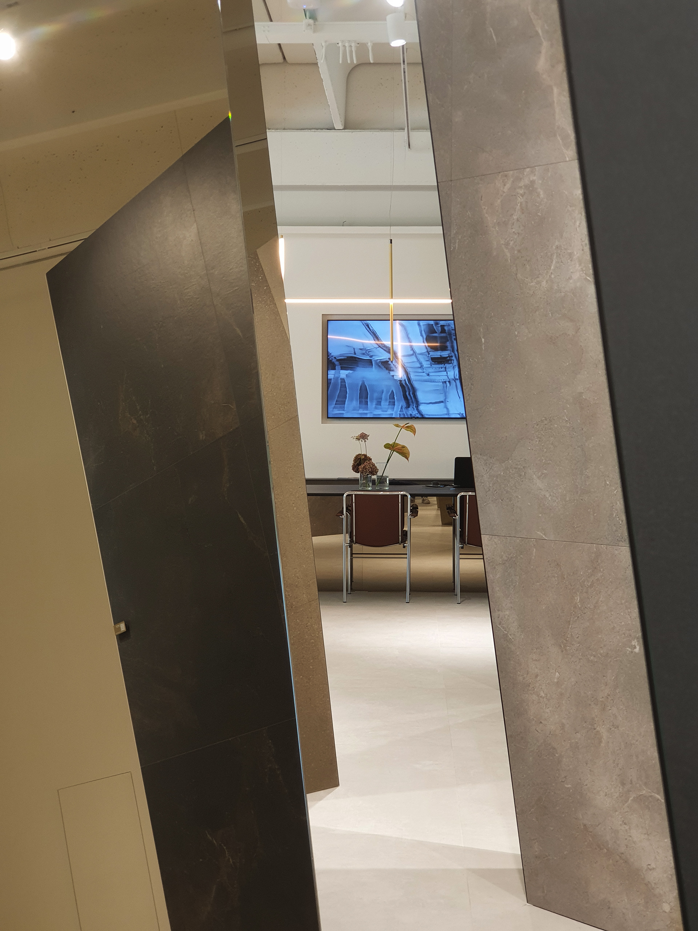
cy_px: 466
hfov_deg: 28.0
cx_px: 349
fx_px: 1398
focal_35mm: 52
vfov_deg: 36.8
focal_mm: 6
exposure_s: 1/33
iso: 100
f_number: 2.4
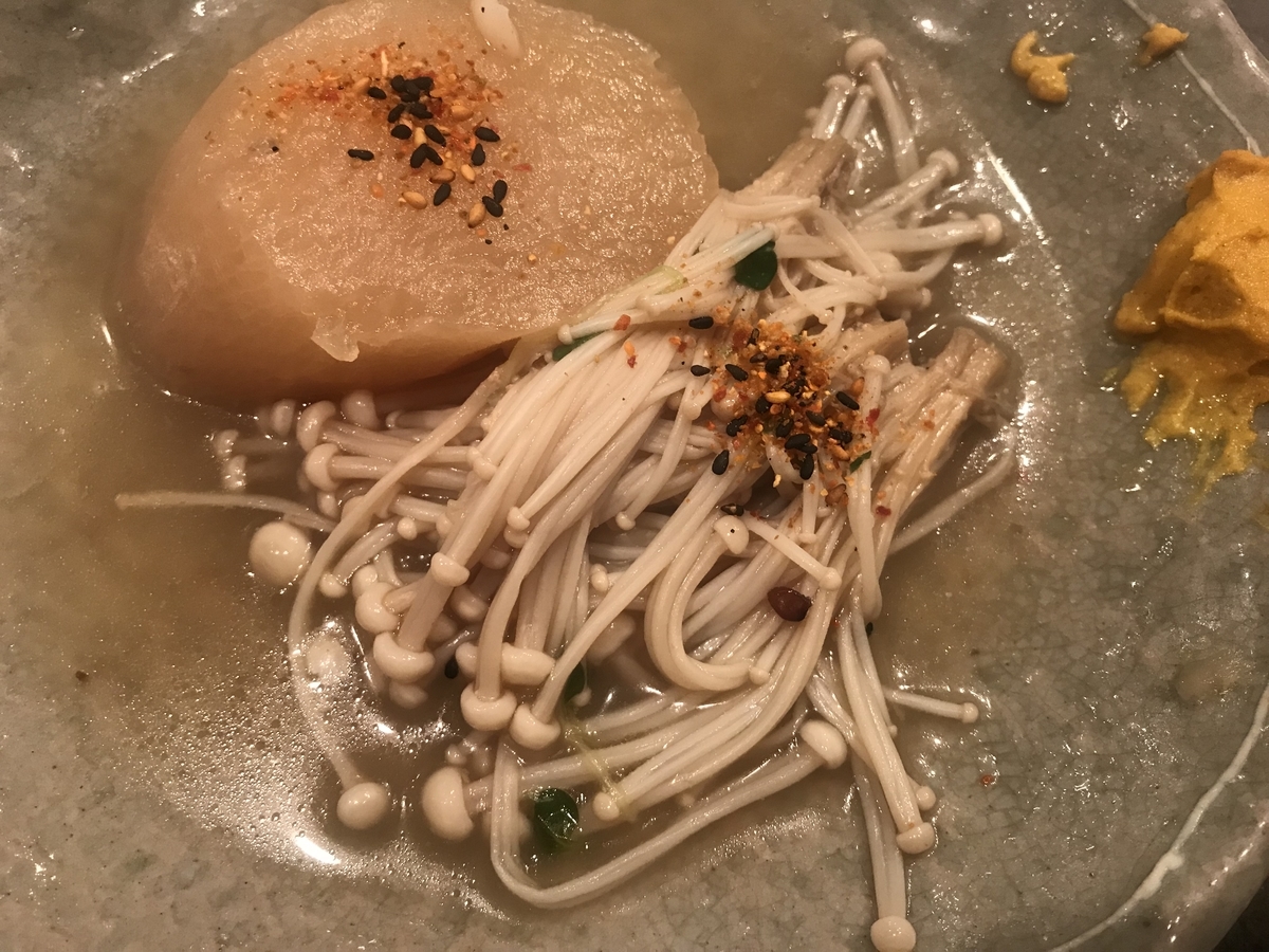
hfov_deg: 63.4
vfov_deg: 49.7
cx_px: 634
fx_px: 1026
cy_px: 476
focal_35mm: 28
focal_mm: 3.99
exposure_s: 1/15
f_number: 1.8
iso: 64
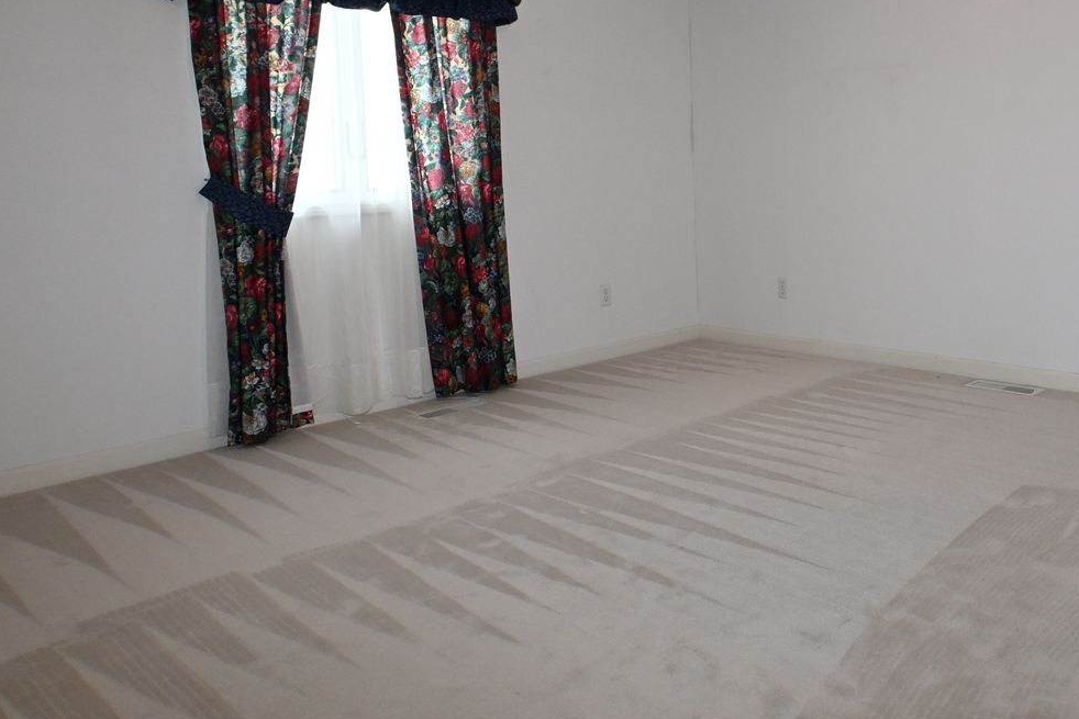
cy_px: 218
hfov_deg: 53.4
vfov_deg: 38.9
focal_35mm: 33
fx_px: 1002
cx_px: 838
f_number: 8
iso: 1100
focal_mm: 13.5
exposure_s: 1/60
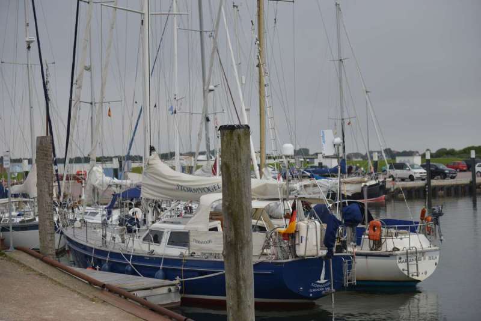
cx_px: 240
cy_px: 160
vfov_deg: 19.5
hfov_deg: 28.8
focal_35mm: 70
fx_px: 936
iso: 125
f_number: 2.8
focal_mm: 70
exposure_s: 1/3200
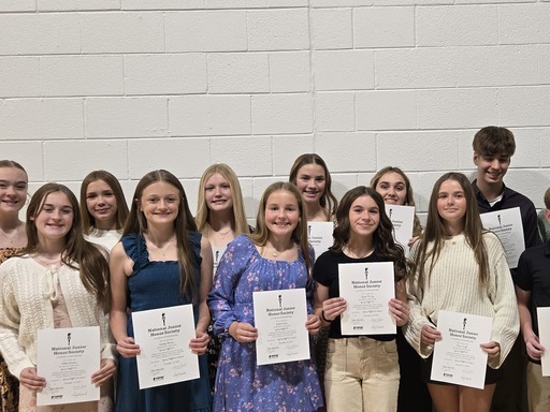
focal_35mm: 46
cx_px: 386
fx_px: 731
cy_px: 229
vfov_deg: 31.5
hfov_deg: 40.5
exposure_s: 1/120
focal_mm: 5.4
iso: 250
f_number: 1.8
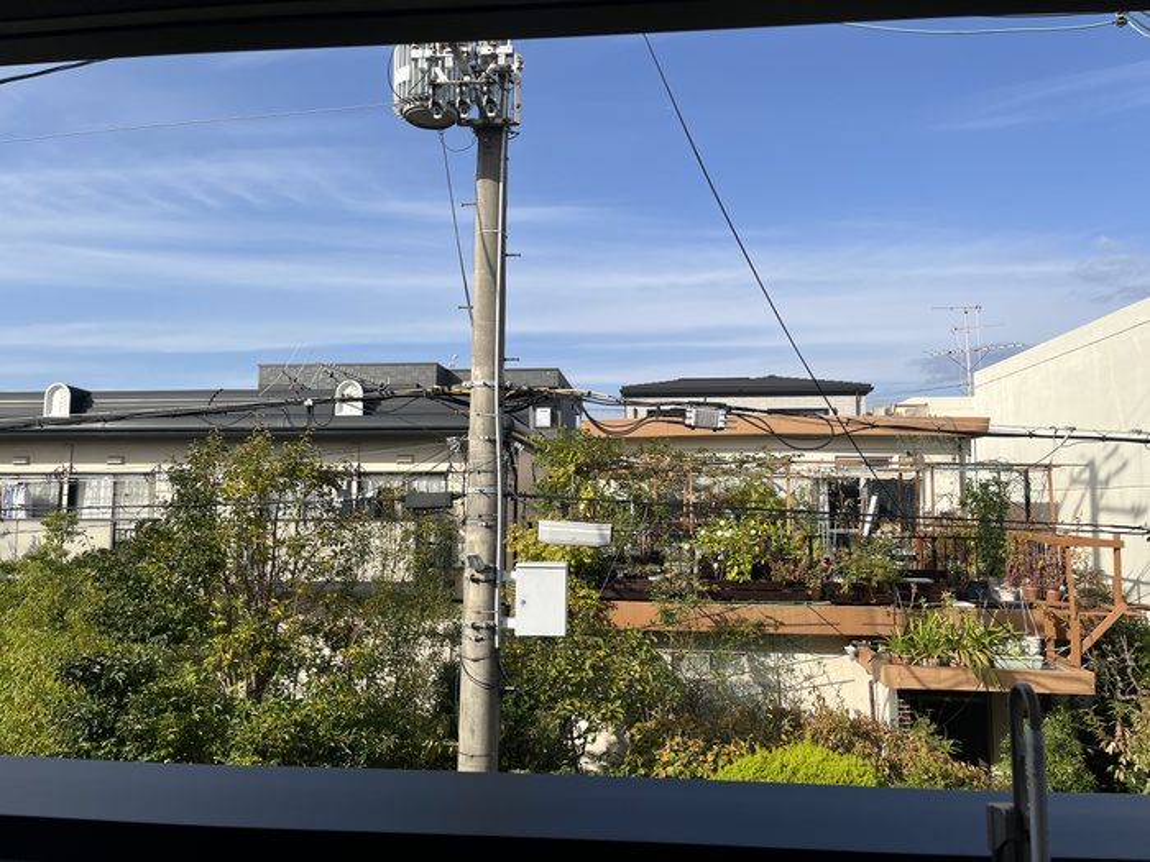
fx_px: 864
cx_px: 575
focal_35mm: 26
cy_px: 431
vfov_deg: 53.1
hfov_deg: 67.3
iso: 50
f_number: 1.6
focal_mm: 5.1
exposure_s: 1/3521
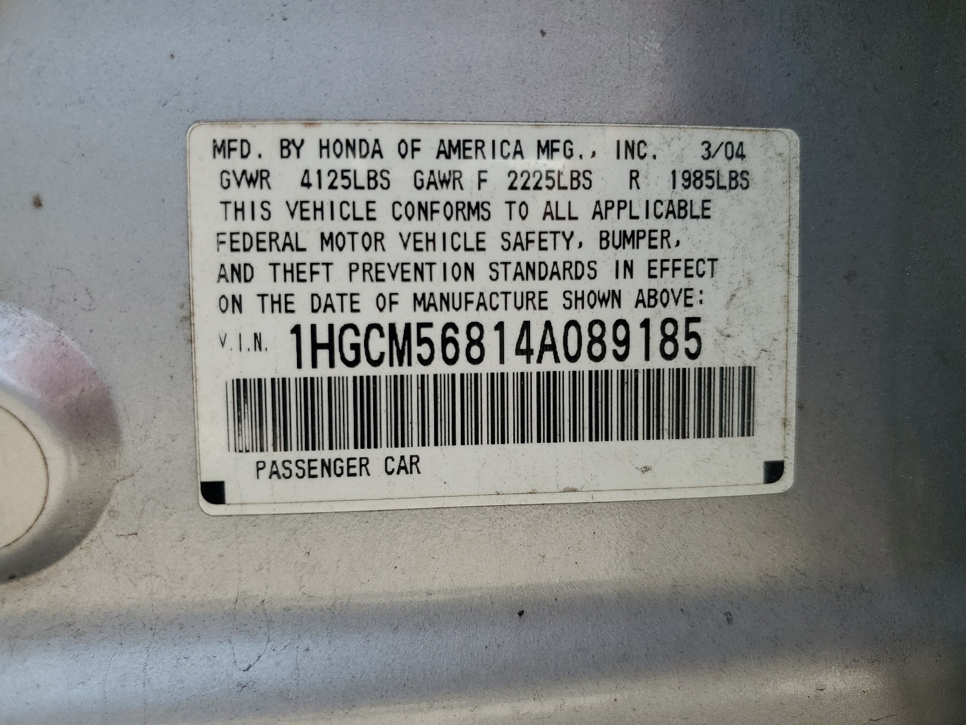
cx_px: 483
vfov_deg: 53.1
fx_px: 726
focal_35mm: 26
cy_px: 362
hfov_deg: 67.3
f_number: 1.5
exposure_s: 1/1000
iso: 50
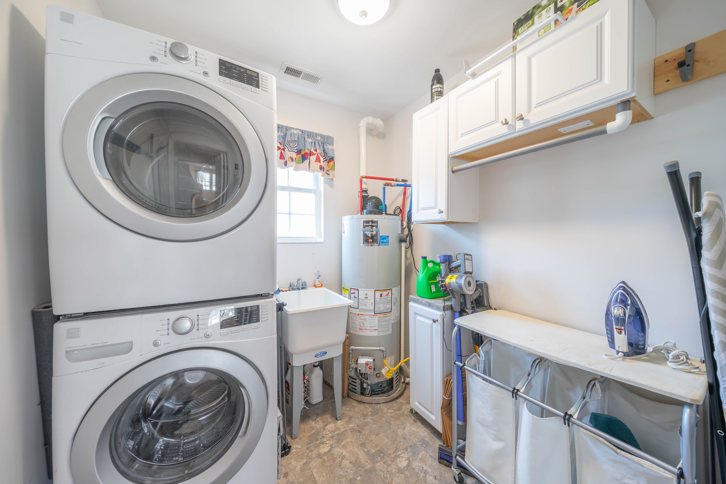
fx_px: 242
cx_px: 363
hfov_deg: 112.6
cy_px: 242
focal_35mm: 12
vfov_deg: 90.0
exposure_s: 1/8
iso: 640
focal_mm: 12
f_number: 7.1
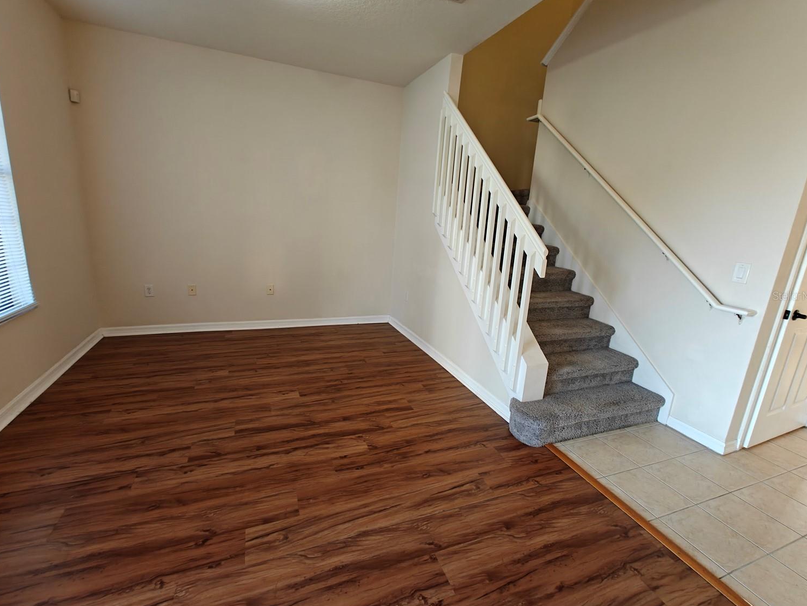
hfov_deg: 98.1
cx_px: 391
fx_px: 350
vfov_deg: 81.7
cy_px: 295
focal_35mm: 15
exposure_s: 1/60
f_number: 2.2
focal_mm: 2.62
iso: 200
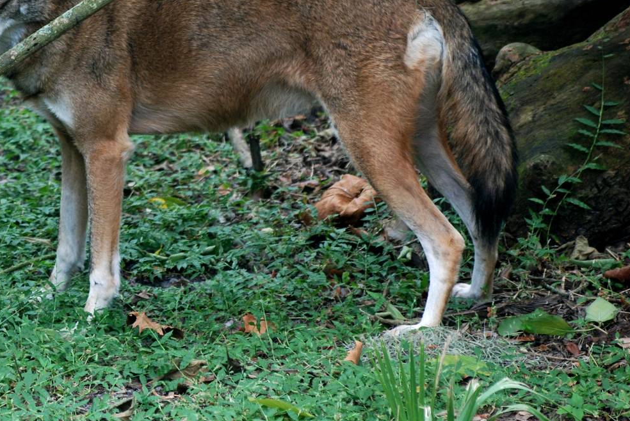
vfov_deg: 2.9
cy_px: 163
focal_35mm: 476
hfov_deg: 4.3
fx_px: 8334
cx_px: 137
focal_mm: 195
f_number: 5
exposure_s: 1/80
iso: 400
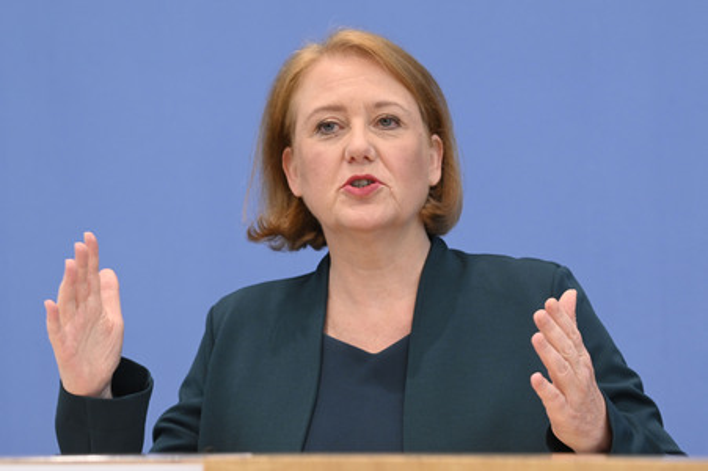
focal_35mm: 120
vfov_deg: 11.4
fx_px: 2358
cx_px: 354
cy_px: 236
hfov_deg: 17.1
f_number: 7.1
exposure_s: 1/320
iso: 3200
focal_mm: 120
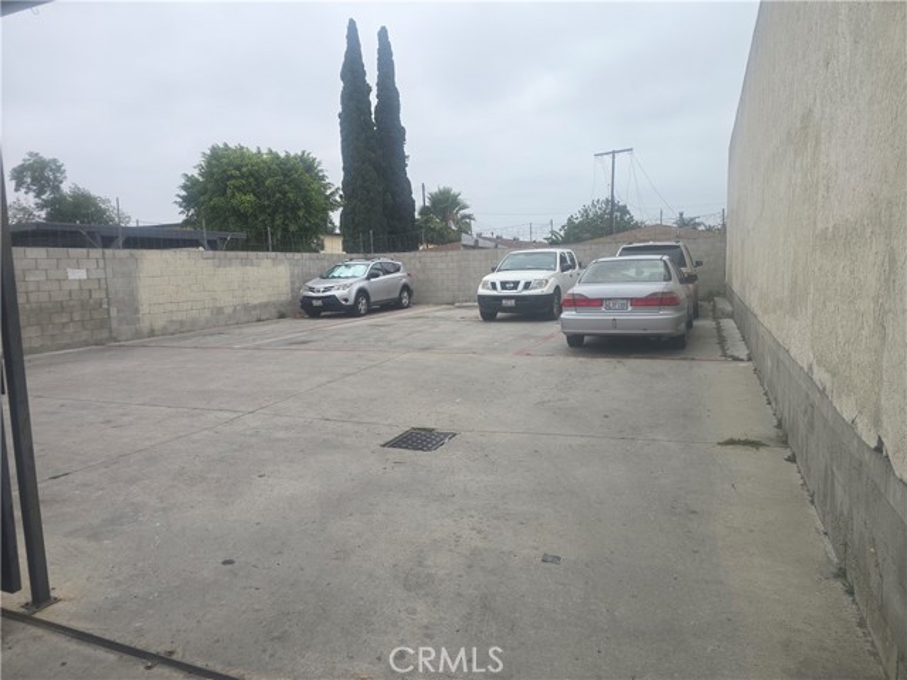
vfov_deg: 58.9
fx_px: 603
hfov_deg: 73.9
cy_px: 340
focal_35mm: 23
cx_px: 454
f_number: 1.7
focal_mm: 6.3
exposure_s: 1/838
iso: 12
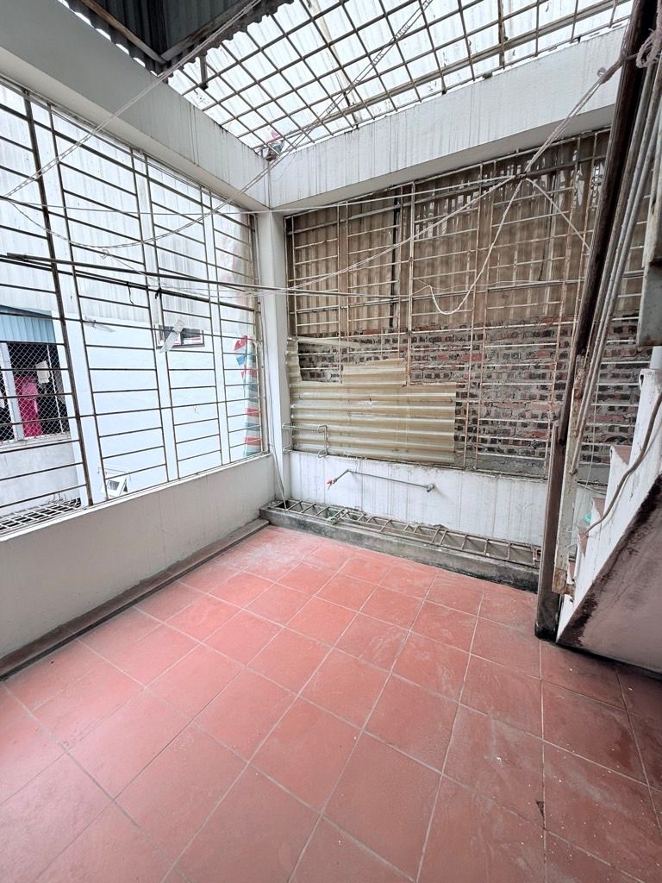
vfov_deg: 102.1
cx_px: 331
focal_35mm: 14
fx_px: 357
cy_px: 442
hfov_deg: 85.7
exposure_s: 1/100
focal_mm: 2.22
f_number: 2.2
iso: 40
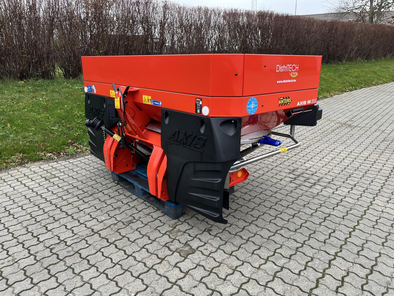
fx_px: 296
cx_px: 197
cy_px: 148
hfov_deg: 67.3
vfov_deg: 53.1
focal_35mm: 26
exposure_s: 1/121
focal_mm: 5.1
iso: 50
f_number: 1.6
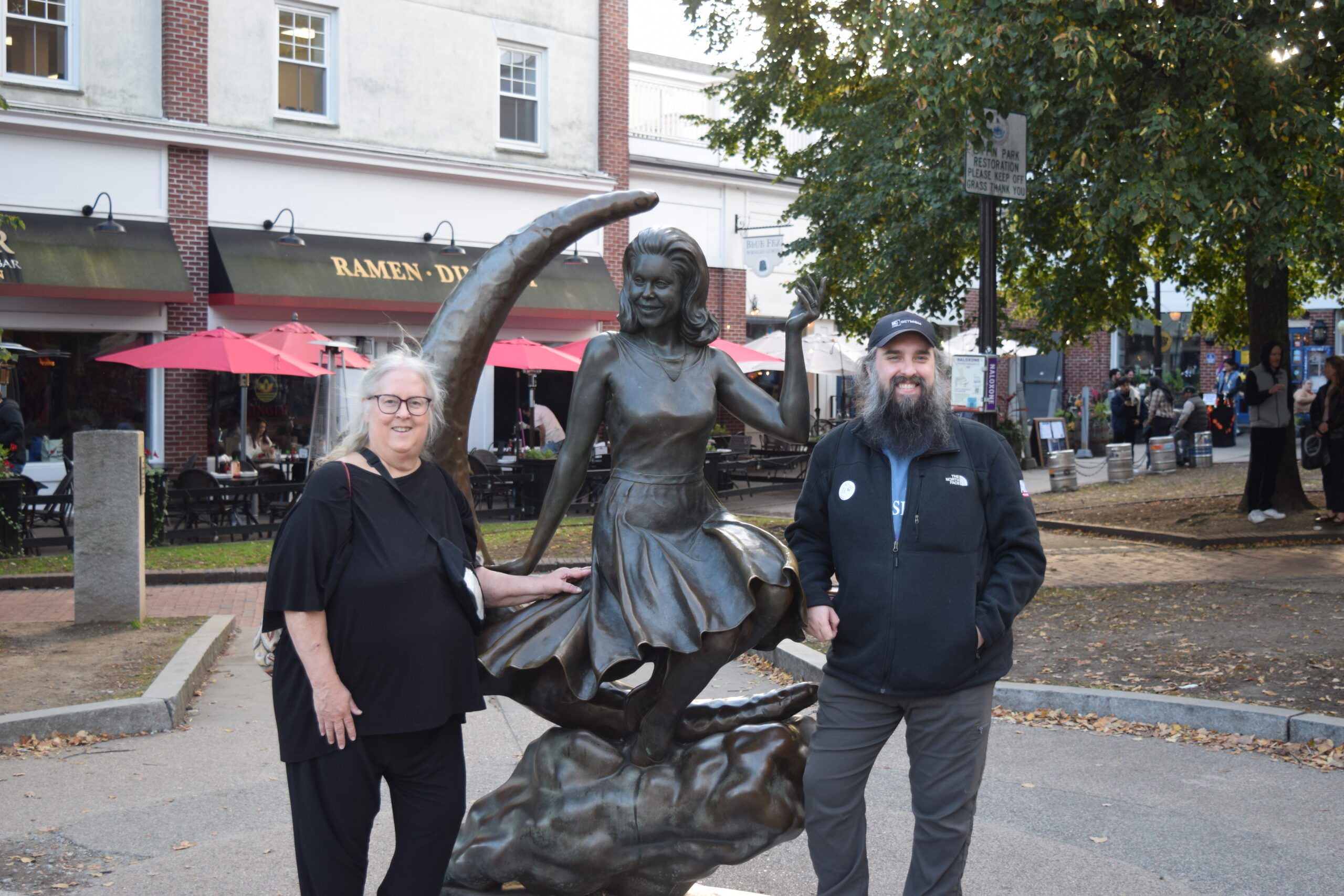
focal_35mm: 48
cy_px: 448
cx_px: 672
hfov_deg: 41.1
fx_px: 1792
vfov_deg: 28.1
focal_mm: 32
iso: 400
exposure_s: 1/100
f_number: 5
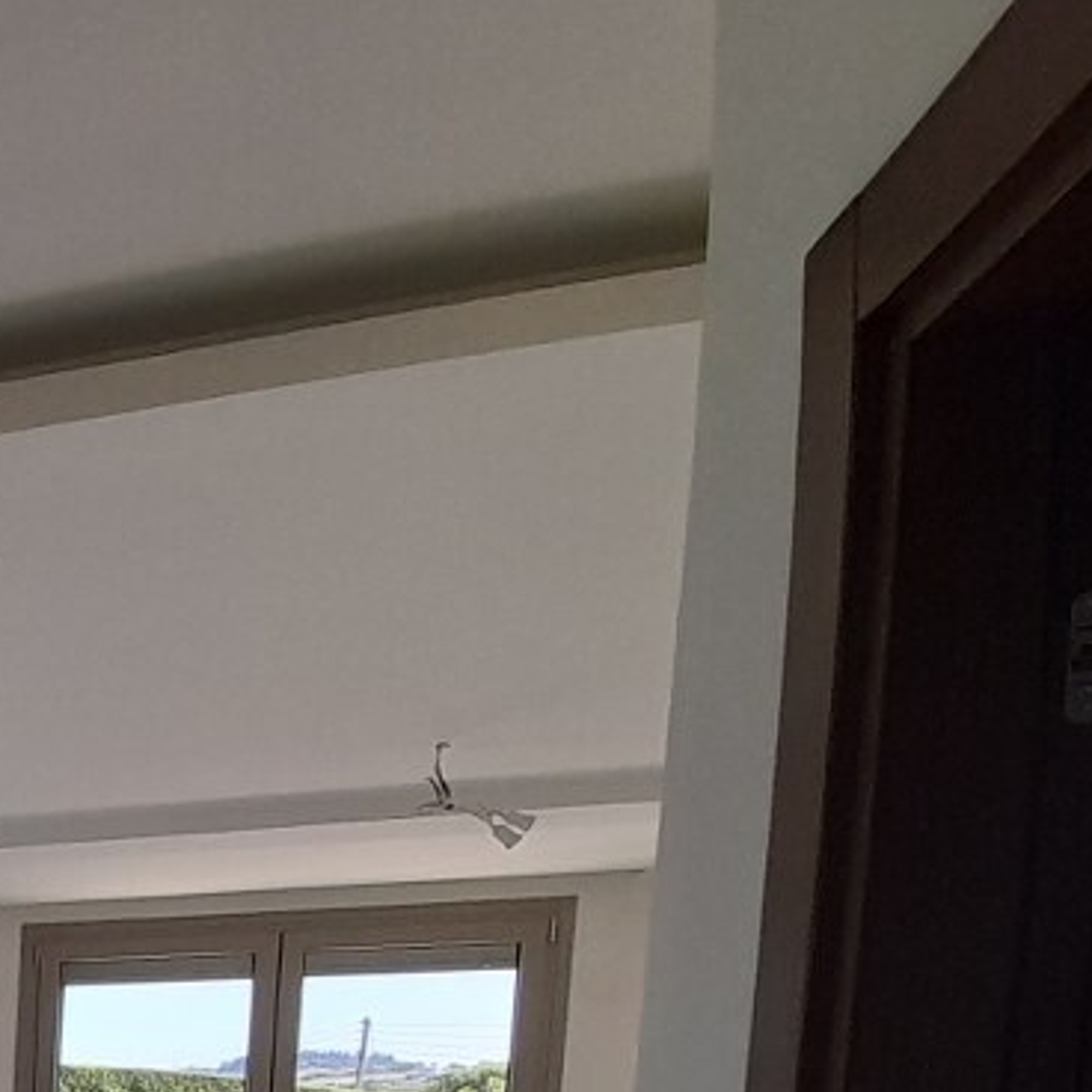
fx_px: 1428
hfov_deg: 26.4
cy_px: 1258
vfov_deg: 34.8
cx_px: -638
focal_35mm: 40
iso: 64
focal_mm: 1.42
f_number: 2.2
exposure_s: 1/120
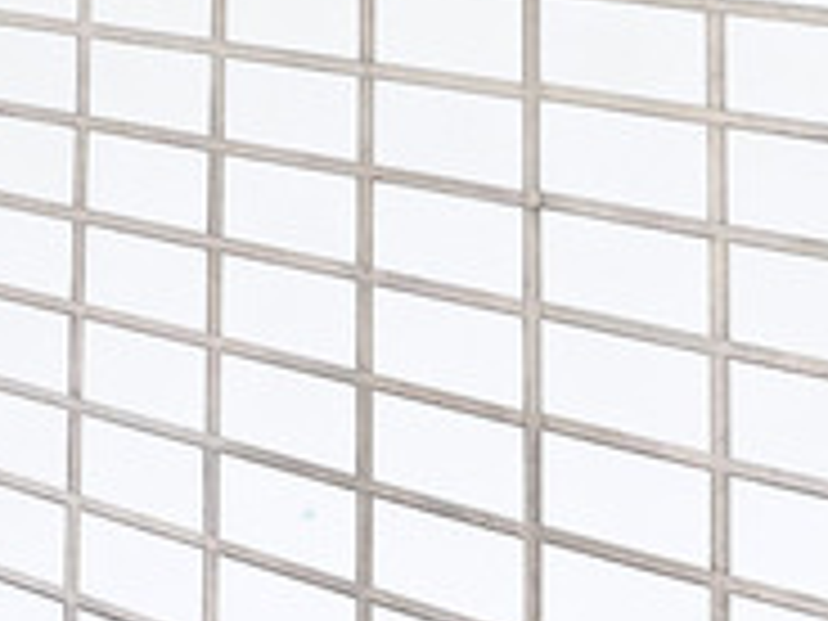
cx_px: -297
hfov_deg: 18.7
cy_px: -508
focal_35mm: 96
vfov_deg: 13.7
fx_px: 2296
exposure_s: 1/154
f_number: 1.6
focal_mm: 5.1
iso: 64
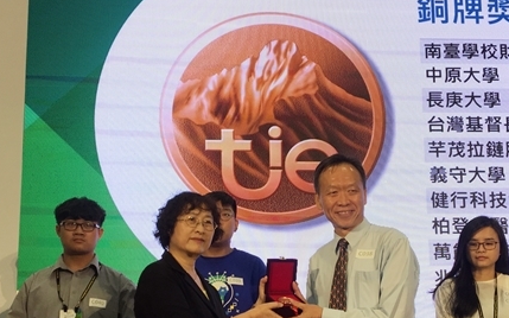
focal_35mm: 43
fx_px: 596
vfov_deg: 29.2
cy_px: 256
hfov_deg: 45.7
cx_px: 329
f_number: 2.2
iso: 40
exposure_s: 1/120
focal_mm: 4.15
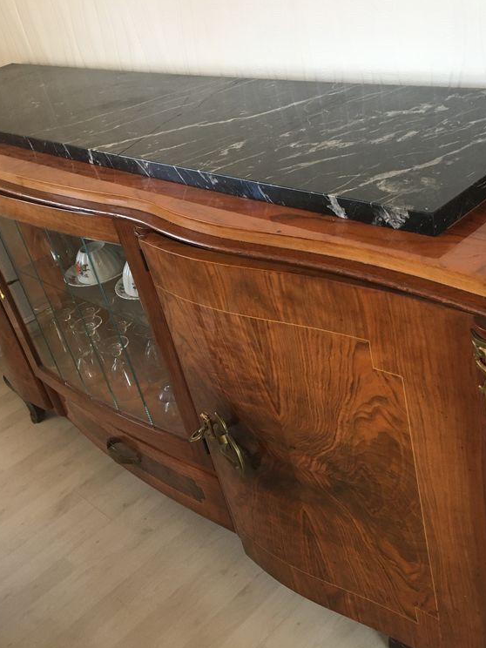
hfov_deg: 36.8
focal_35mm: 39
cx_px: 270
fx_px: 730
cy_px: 323
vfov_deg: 47.9
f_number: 2.2
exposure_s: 1/33
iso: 160
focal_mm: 4.15
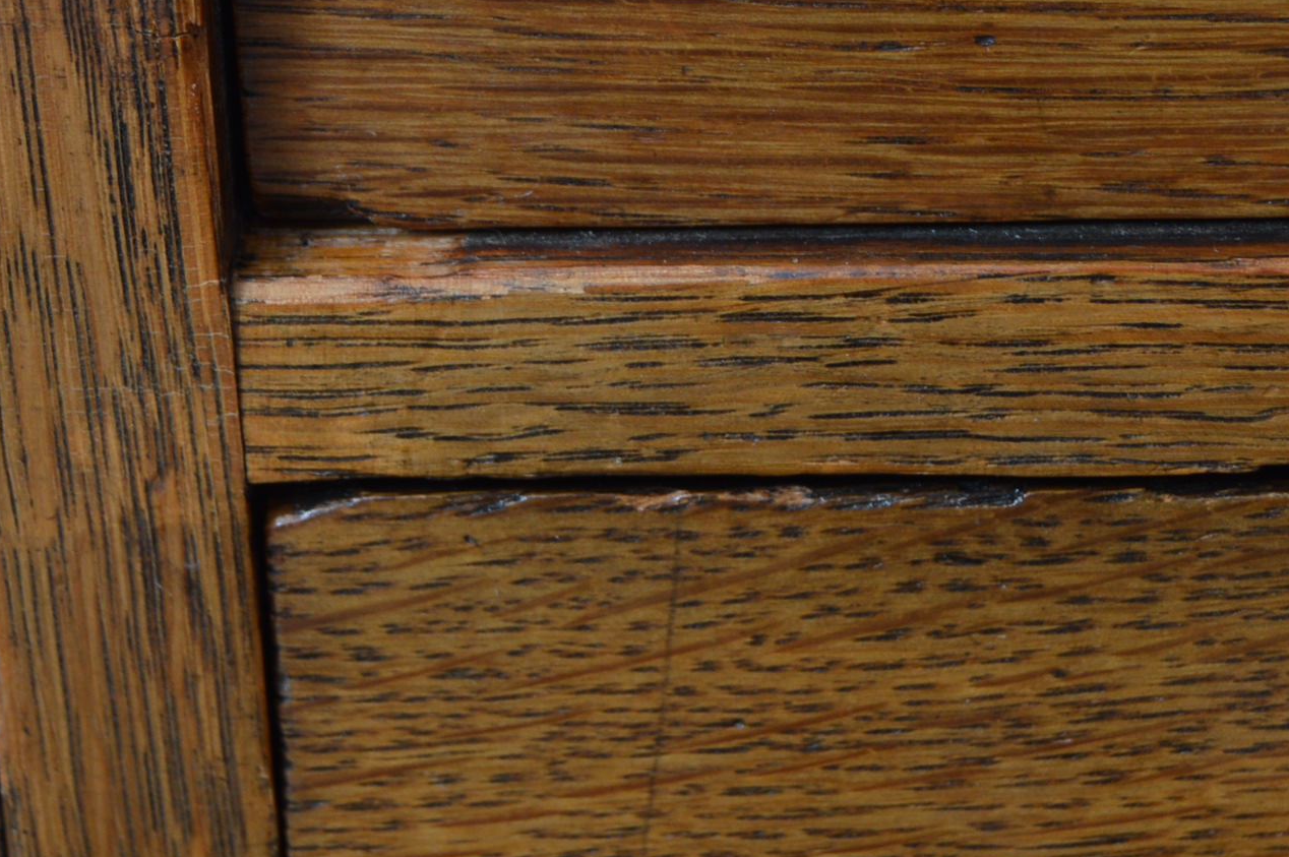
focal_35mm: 121
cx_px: 363
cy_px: 177
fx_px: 4328
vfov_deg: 11.3
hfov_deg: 16.9
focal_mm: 34
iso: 200
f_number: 4.5
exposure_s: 1/160
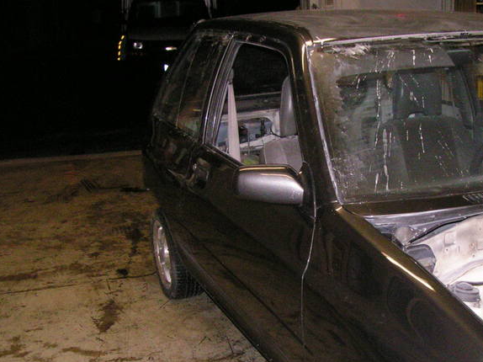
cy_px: 232
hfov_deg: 35.9
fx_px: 739
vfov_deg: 27.4
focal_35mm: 53
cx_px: 307
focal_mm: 5.8
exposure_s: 1/40
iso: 200
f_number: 5.6
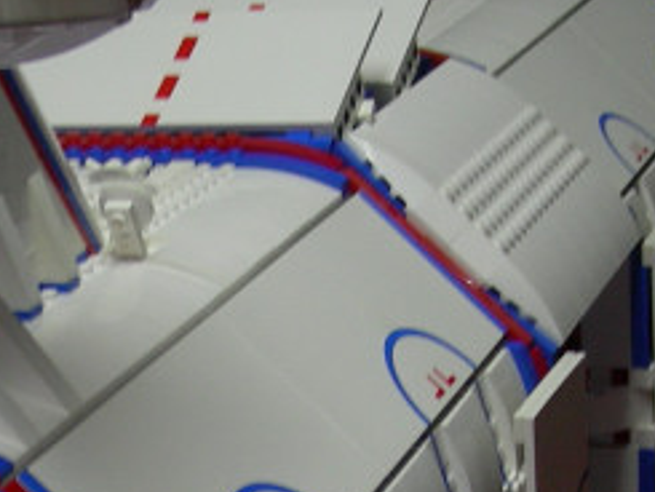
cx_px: 278
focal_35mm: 124
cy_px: 583
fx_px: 2347
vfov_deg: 11.7
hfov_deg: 15.9
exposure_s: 1/30
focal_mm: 6.3
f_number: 3.5
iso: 50
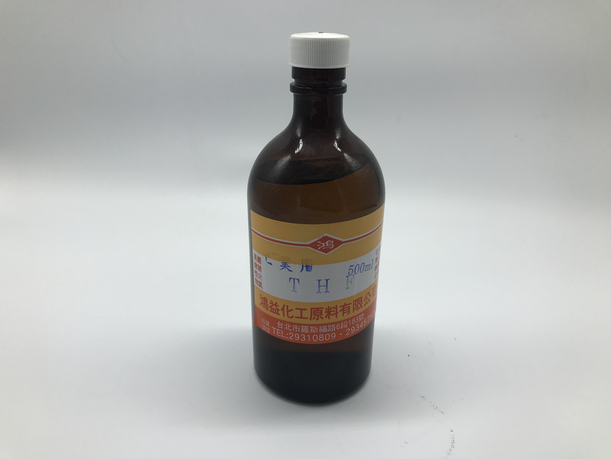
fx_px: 494
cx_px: 306
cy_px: 230
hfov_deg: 63.4
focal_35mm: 28
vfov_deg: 49.7
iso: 20
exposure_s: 1/443
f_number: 1.8
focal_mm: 3.99
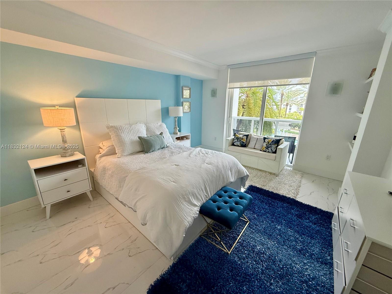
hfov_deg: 102.1
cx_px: 196
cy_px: 147
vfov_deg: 85.7
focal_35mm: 14
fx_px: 159
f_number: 2.2
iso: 200
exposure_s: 1/120
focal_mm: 2.22
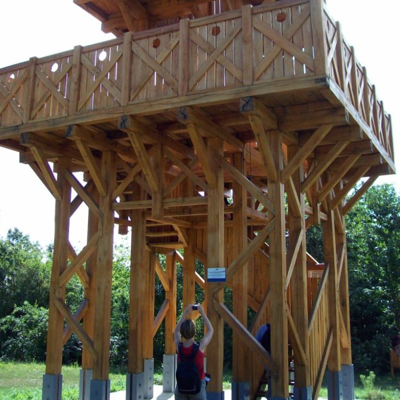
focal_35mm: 43
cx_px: 199
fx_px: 562
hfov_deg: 39.2
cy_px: 135
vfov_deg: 38.7
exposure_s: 1/592
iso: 80
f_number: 2.7
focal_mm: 6
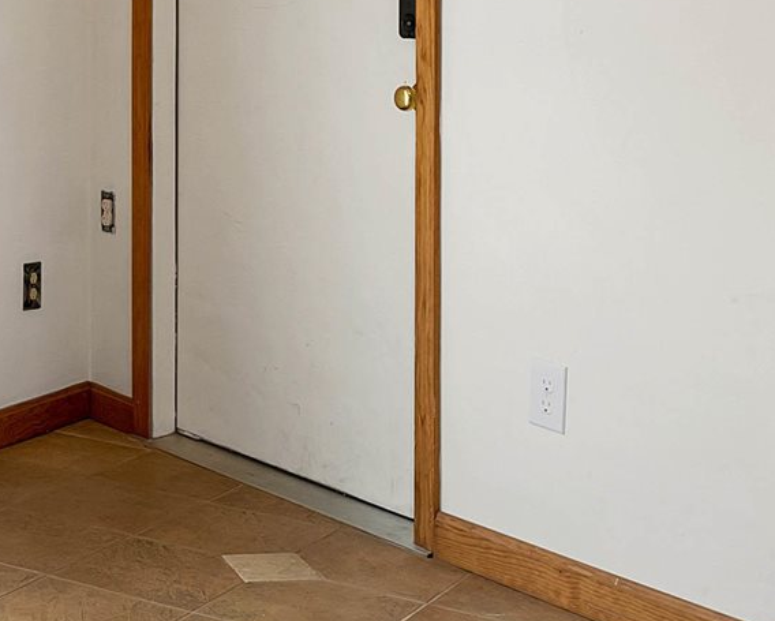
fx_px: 1629
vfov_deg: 20.8
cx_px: -106
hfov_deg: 24.7
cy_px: -20
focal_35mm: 71
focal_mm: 14
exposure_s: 1/25
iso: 400
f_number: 8
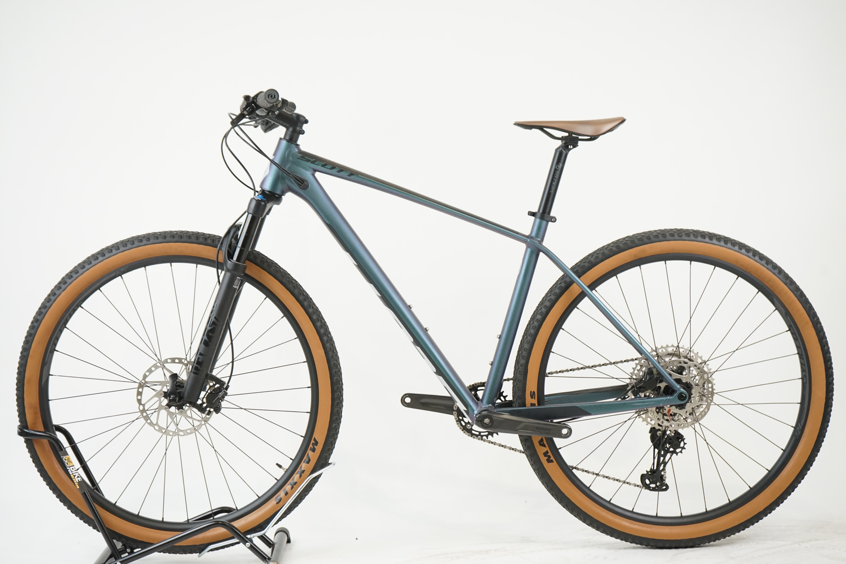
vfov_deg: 23.8
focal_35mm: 57
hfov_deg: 35.1
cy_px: 282
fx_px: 1339
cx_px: 423
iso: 2000
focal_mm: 57
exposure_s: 1/200
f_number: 5.6
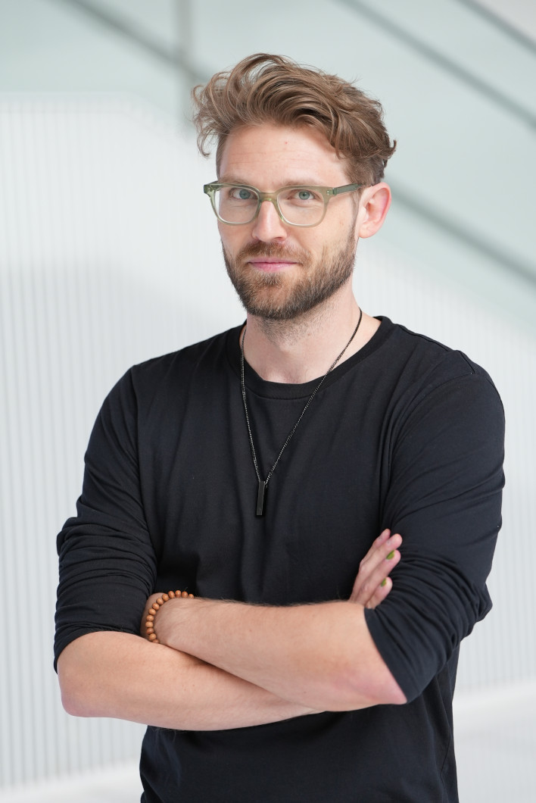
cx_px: 268
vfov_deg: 18.1
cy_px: 402
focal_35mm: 113
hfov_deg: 12.1
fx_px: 2520
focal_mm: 113
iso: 500
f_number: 2.8
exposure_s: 1/250
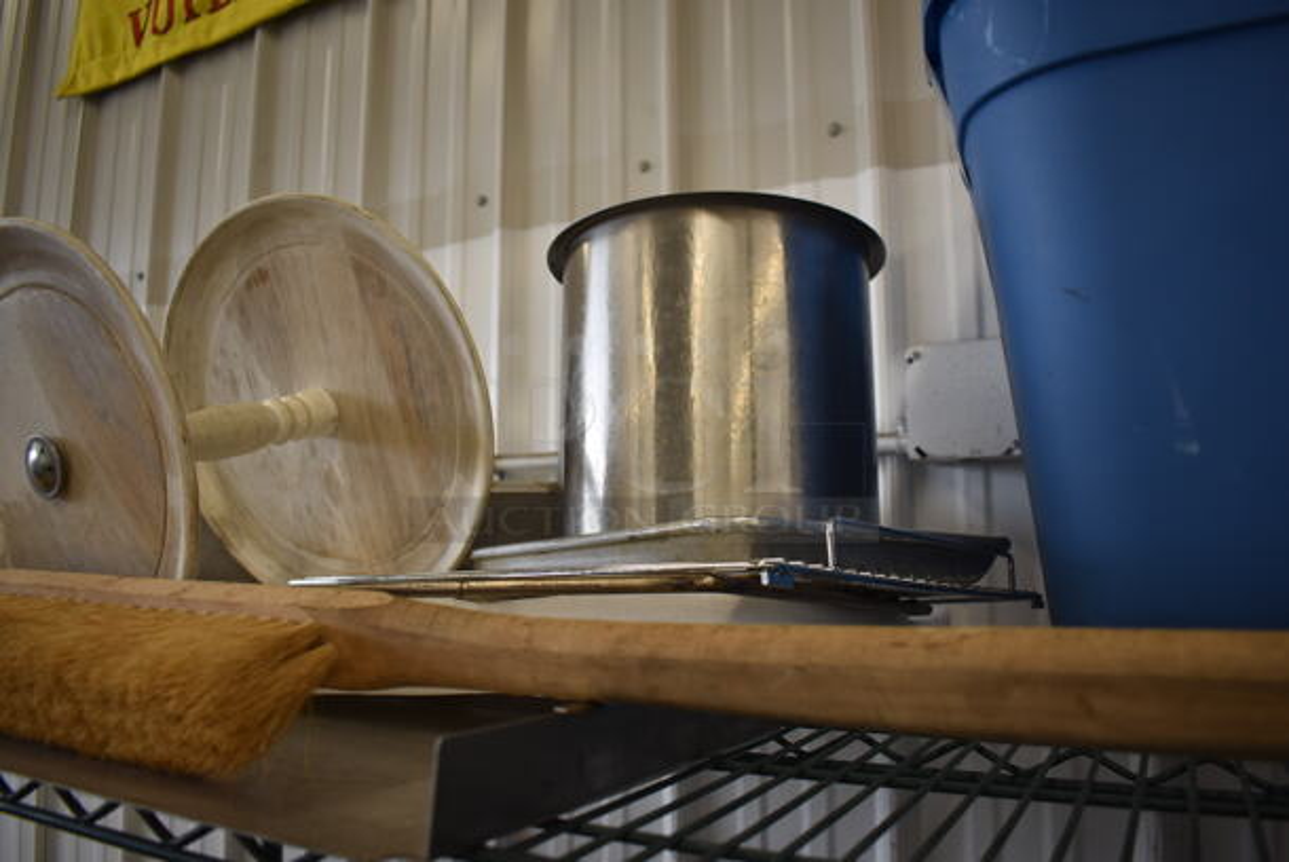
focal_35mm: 27
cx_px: 644
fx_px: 968
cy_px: 431
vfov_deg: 48.0
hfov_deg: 67.3
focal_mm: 18
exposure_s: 1/250
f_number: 4.5
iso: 400
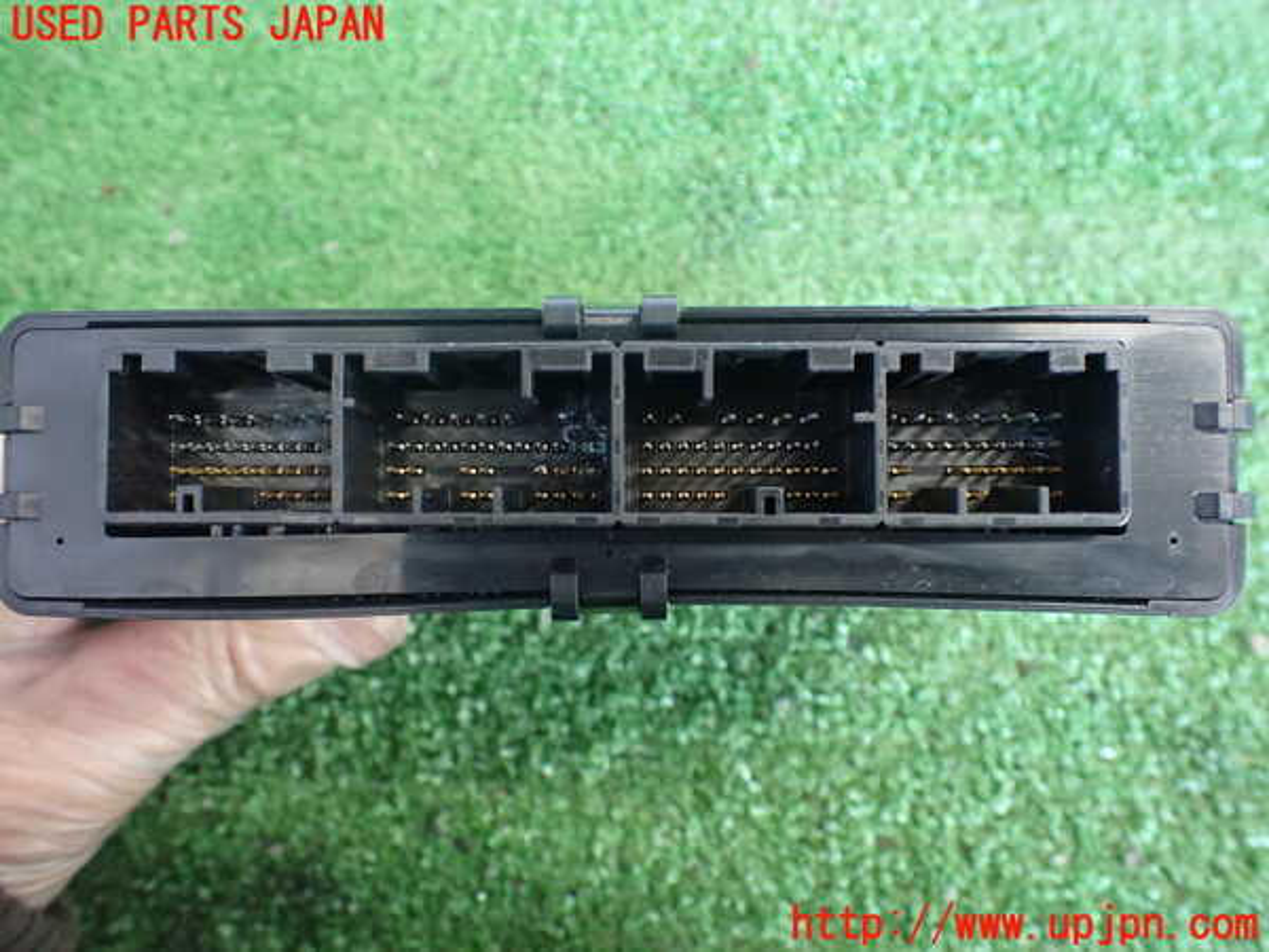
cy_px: 476
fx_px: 1100
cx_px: 634
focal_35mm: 30
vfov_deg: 46.8
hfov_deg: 60.0
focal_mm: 5.4
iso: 800
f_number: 2.3
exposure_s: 1/40
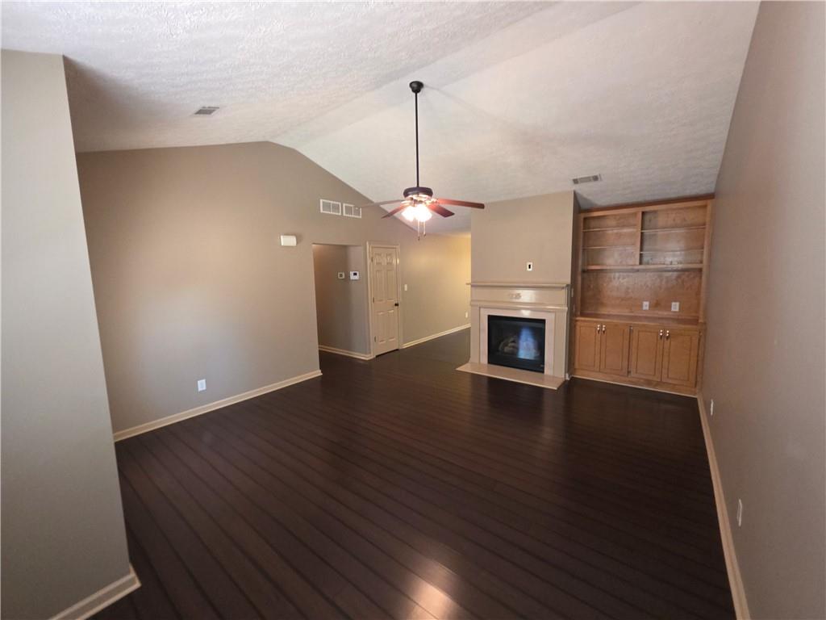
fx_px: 310
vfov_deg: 89.9
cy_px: 310
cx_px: 413
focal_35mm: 13
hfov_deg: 106.2
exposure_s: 1/30
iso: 250
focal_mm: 2.2
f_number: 1.9
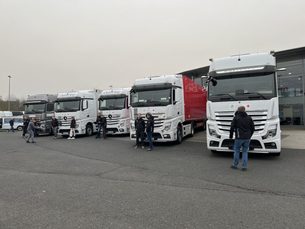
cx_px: 152
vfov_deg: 53.1
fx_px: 229
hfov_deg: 67.3
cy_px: 114
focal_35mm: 26
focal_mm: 5.7
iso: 50
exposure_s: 1/1112
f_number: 1.5
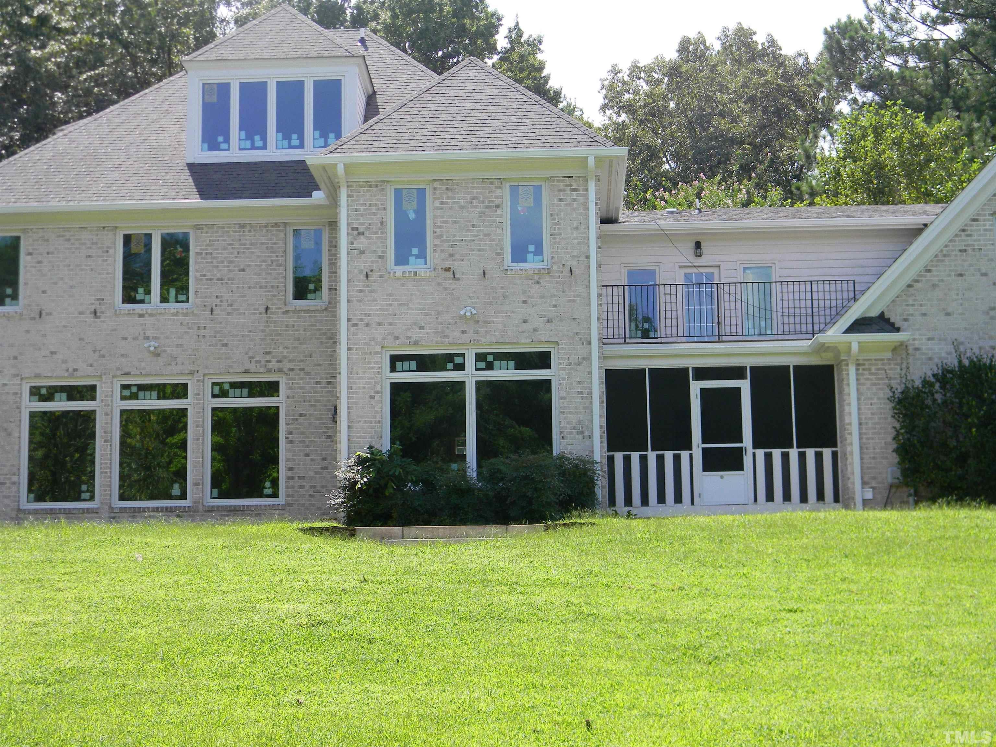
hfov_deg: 34.3
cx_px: 498
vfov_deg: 26.1
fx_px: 1611
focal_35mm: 56
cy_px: 374
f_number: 4.1
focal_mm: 10.1
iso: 80
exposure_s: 1/399
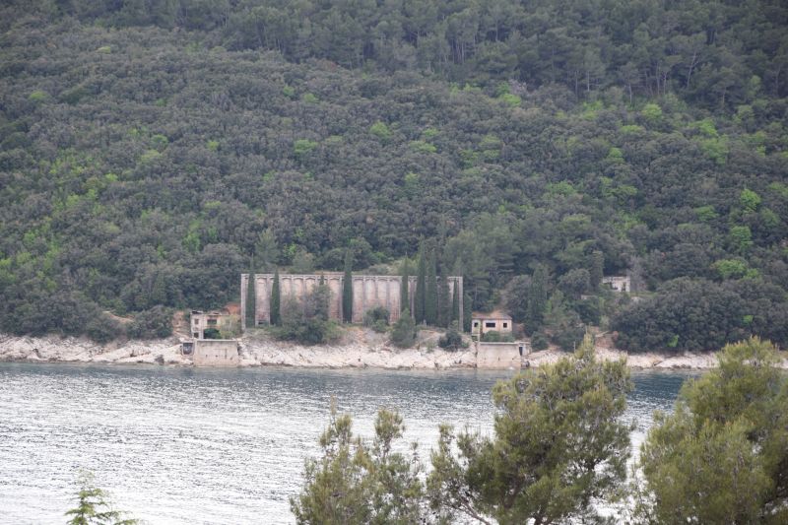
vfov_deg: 8.7
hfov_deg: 13.0
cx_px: 394
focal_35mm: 158
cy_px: 262
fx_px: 3447
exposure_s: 1/200
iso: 400
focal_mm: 105
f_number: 7.1
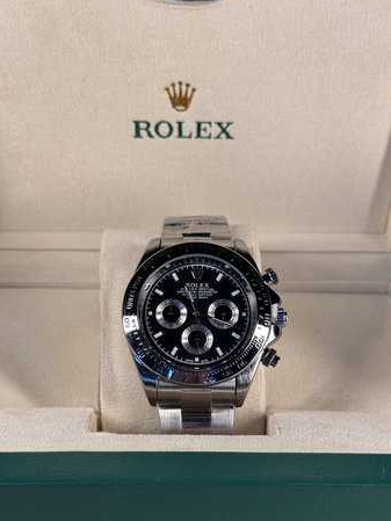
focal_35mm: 57
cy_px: 301
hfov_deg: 25.7
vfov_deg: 33.7
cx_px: 193
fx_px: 858
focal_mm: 6.76
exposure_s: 1/250
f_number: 1.78
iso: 64
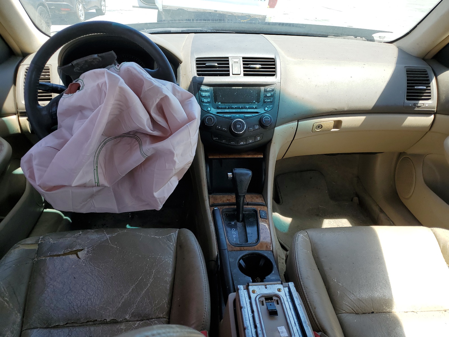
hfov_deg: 67.3
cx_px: 224
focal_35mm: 26
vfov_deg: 53.1
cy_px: 168
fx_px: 337
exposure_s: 1/500
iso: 50
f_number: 1.5
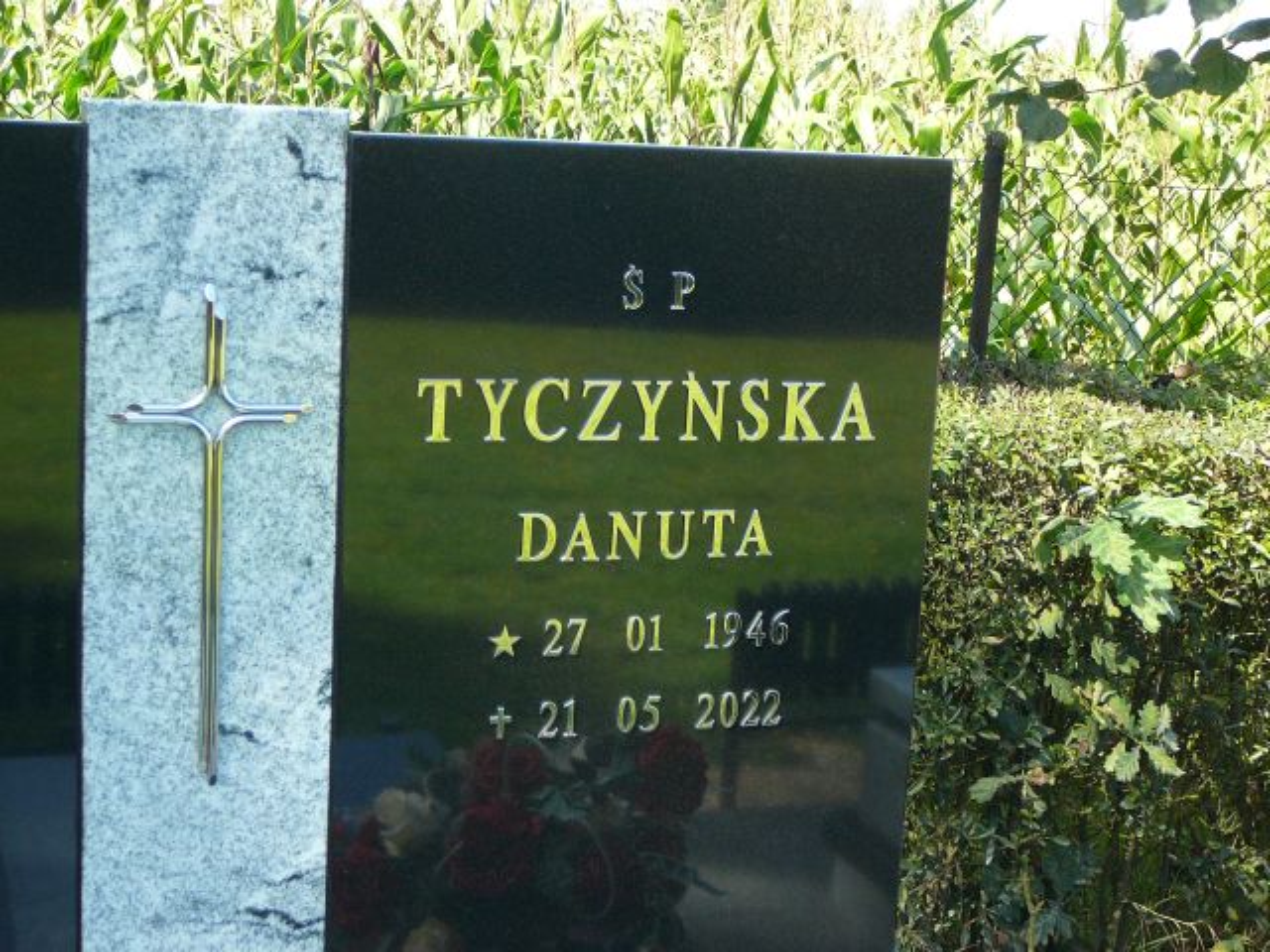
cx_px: 635
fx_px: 2165
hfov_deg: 32.7
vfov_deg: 24.8
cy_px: 476
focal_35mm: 59
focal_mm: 8.7
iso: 80
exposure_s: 1/125
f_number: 3.5
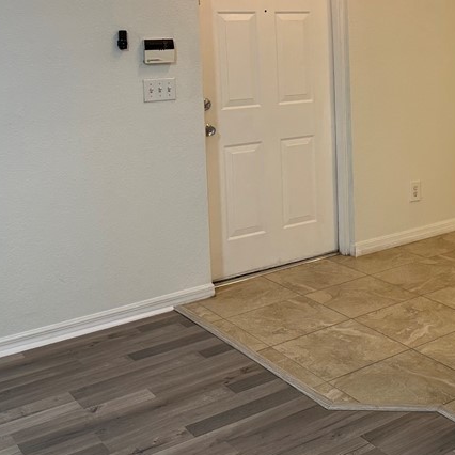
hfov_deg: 31.9
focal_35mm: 51
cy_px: 103
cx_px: 401
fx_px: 758
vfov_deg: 32.6
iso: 125
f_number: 1.78
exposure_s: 1/60
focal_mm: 6.86
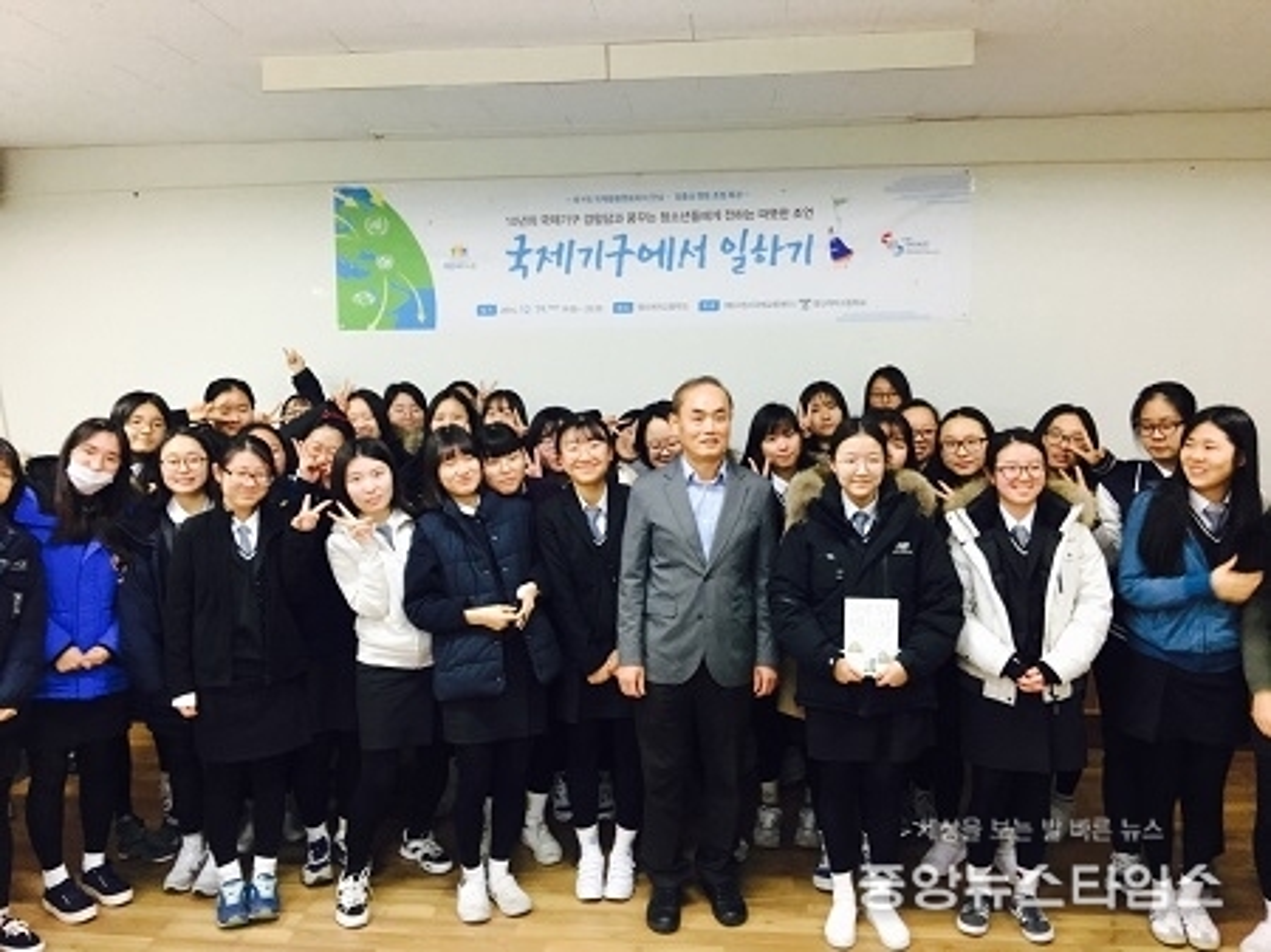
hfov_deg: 61.7
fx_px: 1064
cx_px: 636
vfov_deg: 48.2
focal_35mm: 29
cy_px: 476
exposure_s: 1/30
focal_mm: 4.15
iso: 160
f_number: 2.2
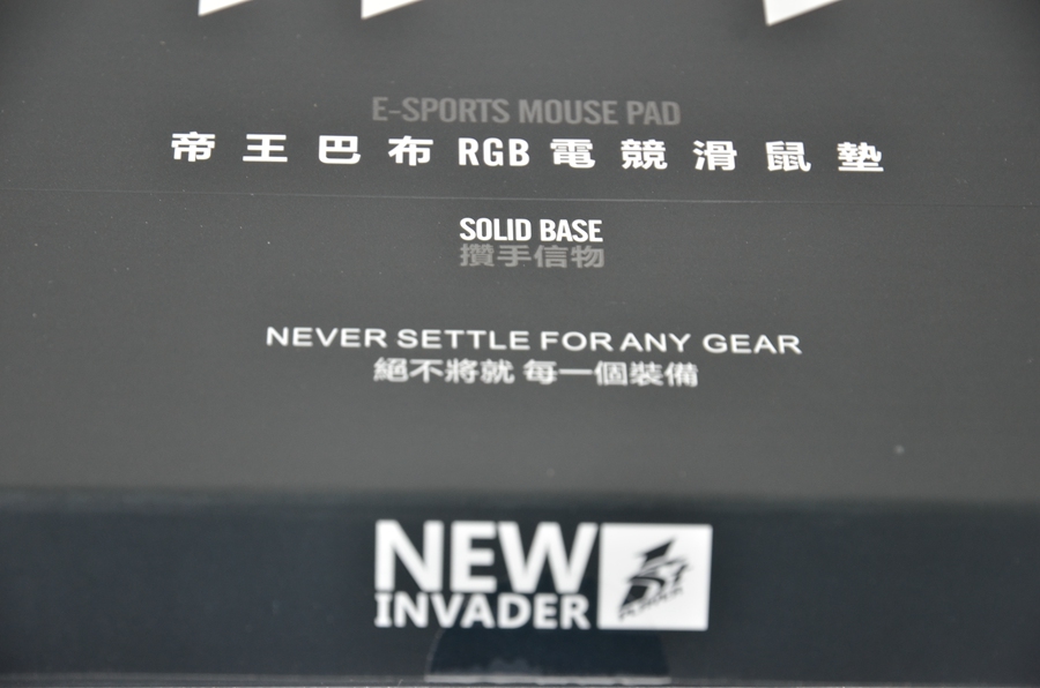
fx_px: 3676
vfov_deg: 10.7
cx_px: 520
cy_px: 344
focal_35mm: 128
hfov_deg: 16.1
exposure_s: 1/80
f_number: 5.6
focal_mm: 85
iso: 400
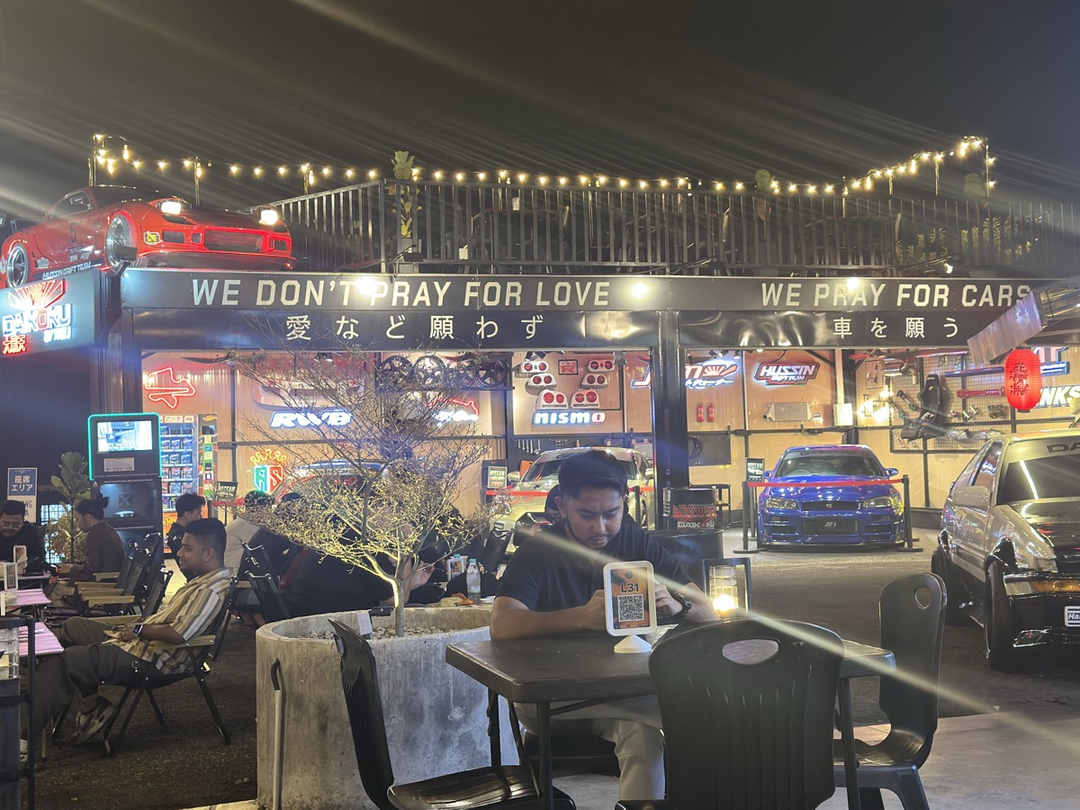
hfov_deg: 39.7
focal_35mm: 48
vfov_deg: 30.3
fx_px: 1498
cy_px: 405
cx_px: 540
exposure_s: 1/50
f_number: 1.78
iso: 250
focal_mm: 6.86
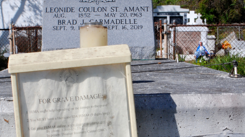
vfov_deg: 13.9
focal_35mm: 87
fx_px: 565
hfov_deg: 24.4
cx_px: 101
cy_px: 80
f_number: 22
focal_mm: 32
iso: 400
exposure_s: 1/100
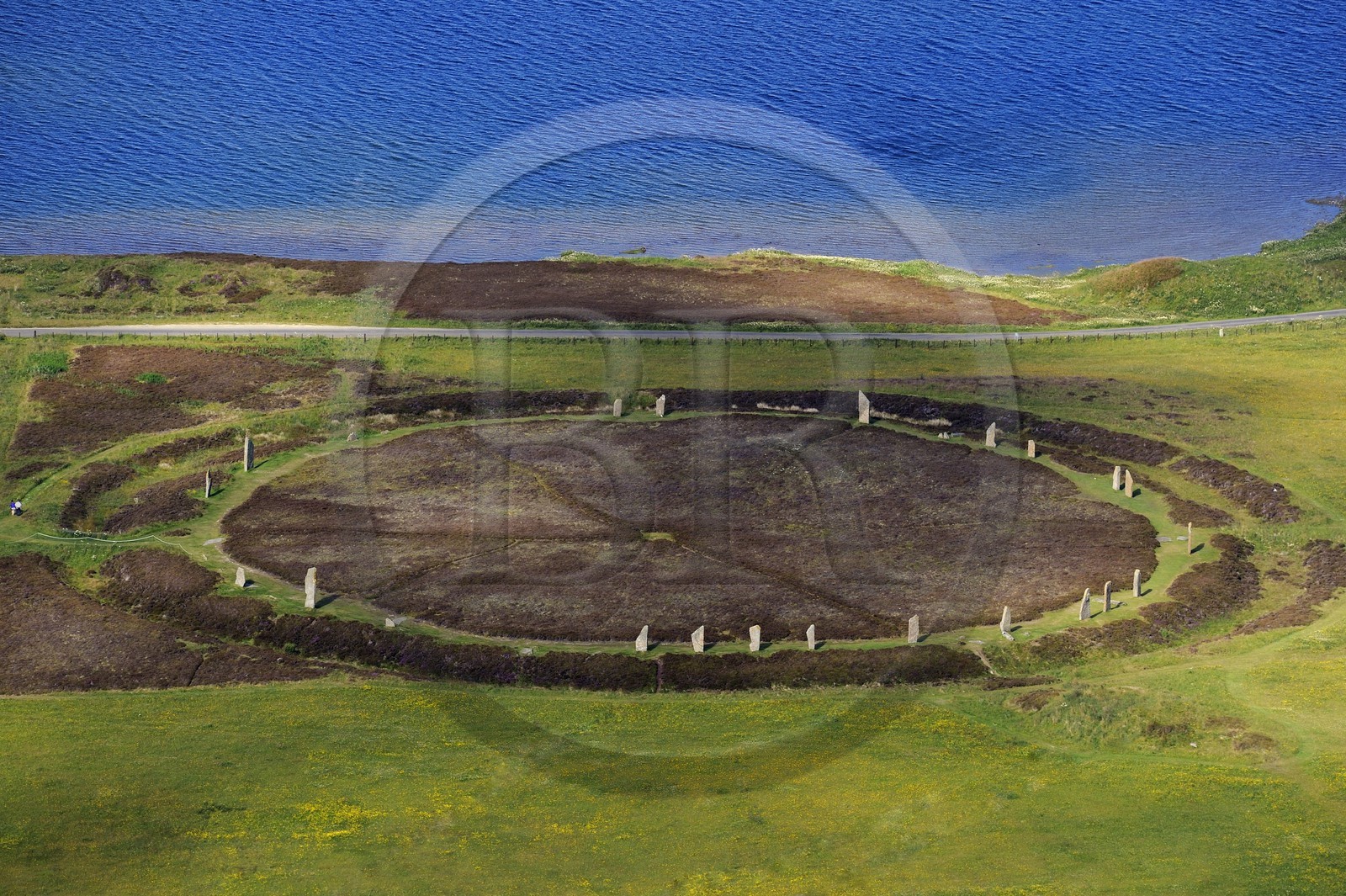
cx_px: 673
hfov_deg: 10.3
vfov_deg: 6.9
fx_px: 7474
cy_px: 448
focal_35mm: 200
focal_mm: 200
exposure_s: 1/800
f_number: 5.6
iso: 400
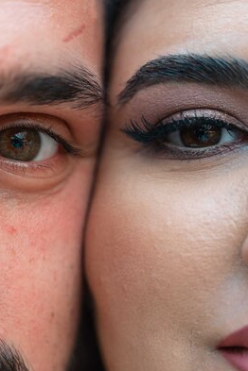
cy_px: 221
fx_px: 899
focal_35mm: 87
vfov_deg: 23.3
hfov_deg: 15.7
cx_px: 103
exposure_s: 1/160
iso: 250
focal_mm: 57
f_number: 2.8
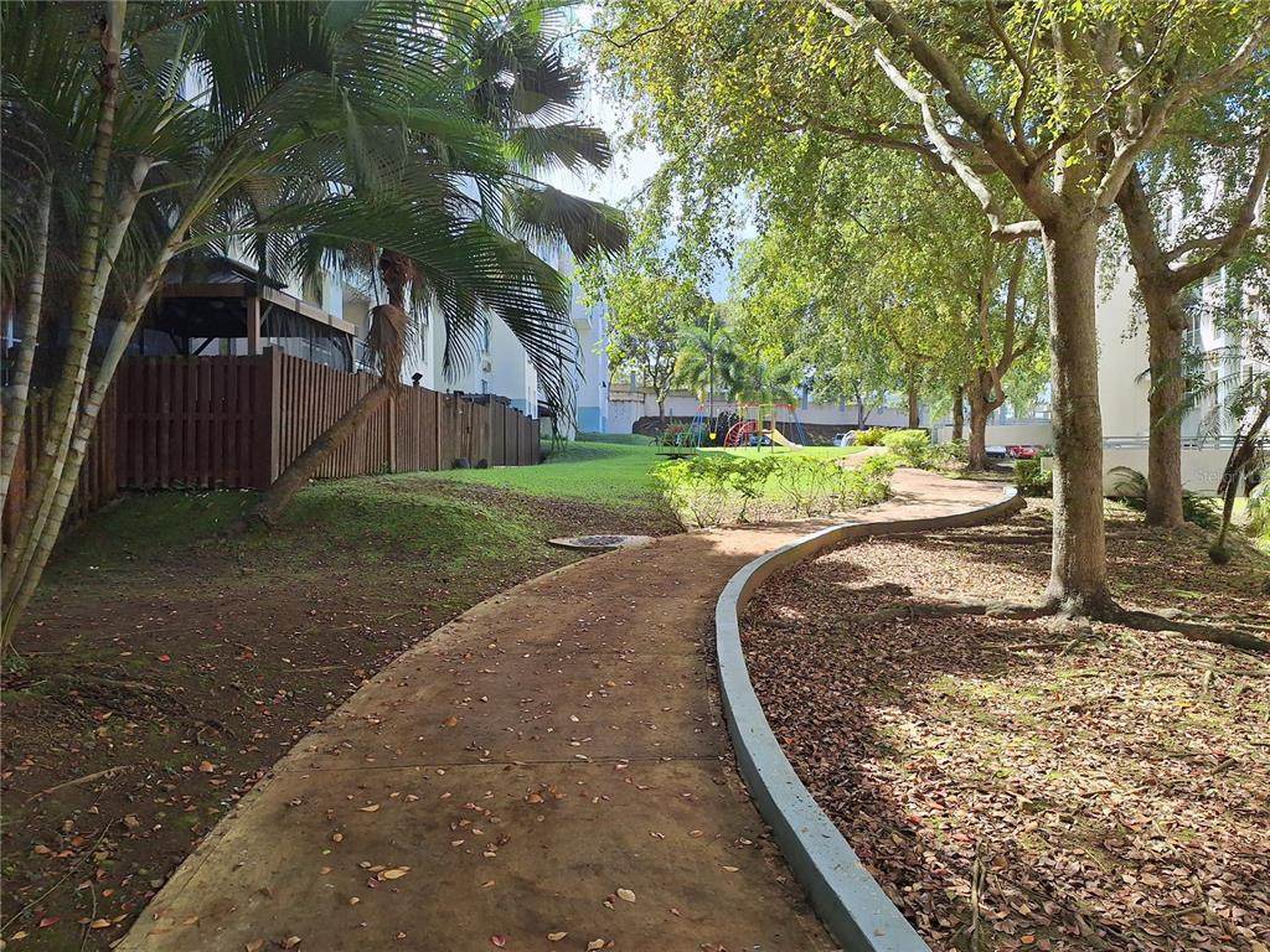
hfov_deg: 73.9
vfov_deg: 58.9
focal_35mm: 23
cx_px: 635
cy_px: 476
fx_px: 844
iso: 40
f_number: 1.8
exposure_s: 1/570
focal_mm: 5.54
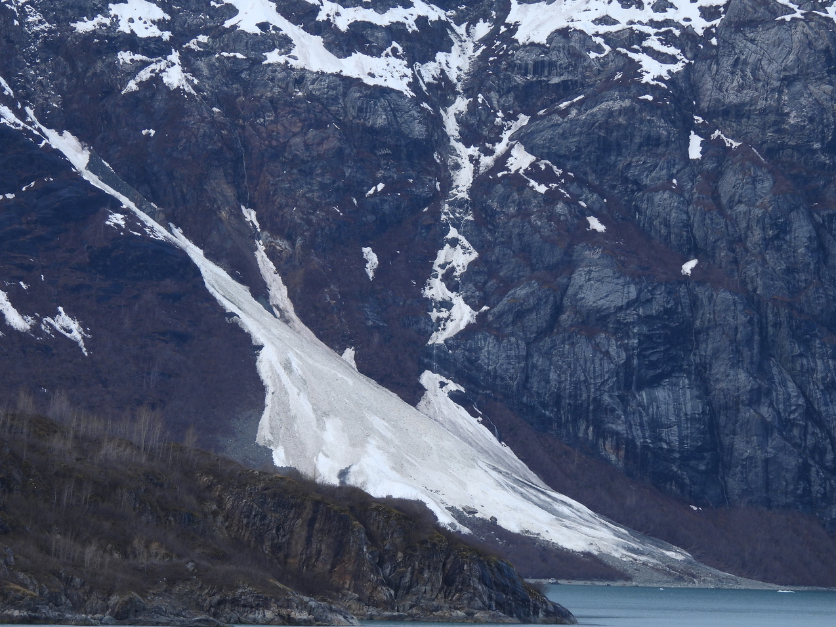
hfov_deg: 9.8
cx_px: 418
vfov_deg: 7.4
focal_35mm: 201
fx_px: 4853
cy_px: 314
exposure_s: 1/640
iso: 100
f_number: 4.5
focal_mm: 35.7
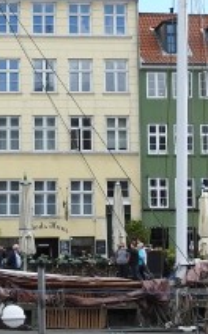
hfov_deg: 13.5
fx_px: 873
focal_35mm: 96
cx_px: 25
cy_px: 135
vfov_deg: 21.6
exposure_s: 1/640
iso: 100
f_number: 3.3
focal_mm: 4.3
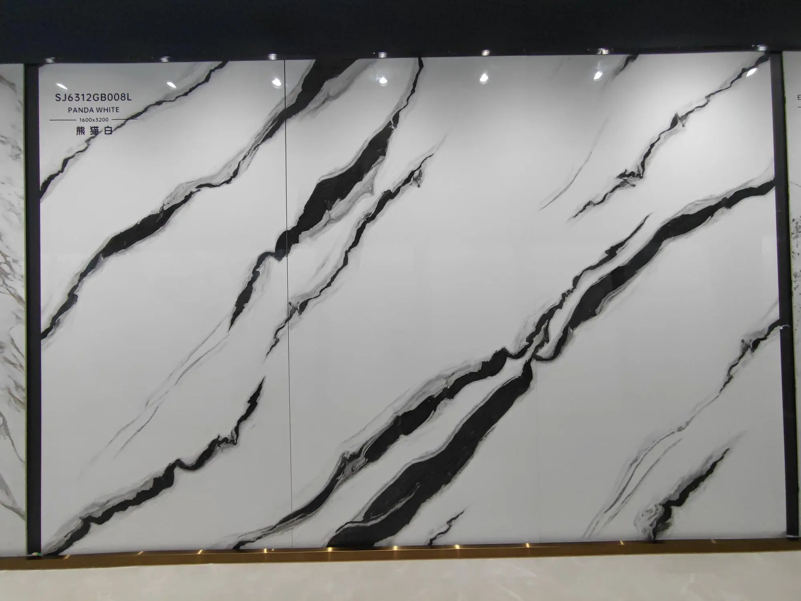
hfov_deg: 98.2
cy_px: 300
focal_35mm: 15
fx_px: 347
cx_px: 400
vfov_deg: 81.7
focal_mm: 2.35
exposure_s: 1/100
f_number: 2.2
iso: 125
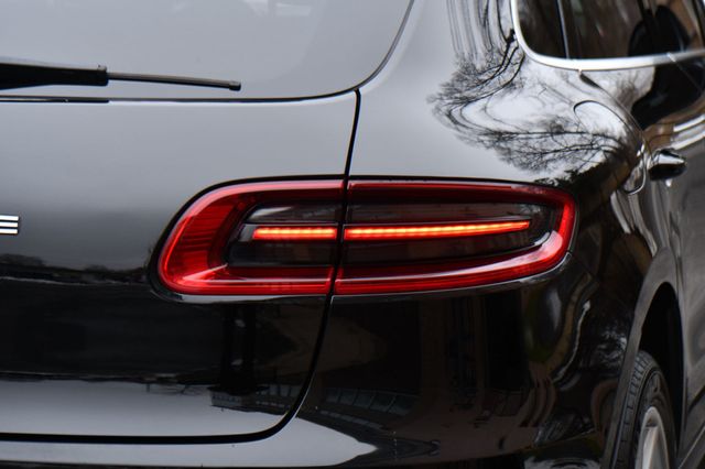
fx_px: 2407
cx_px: 352
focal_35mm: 123
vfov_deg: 11.1
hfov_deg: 16.7
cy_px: 234
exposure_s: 1/250
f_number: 5.6
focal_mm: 82
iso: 200
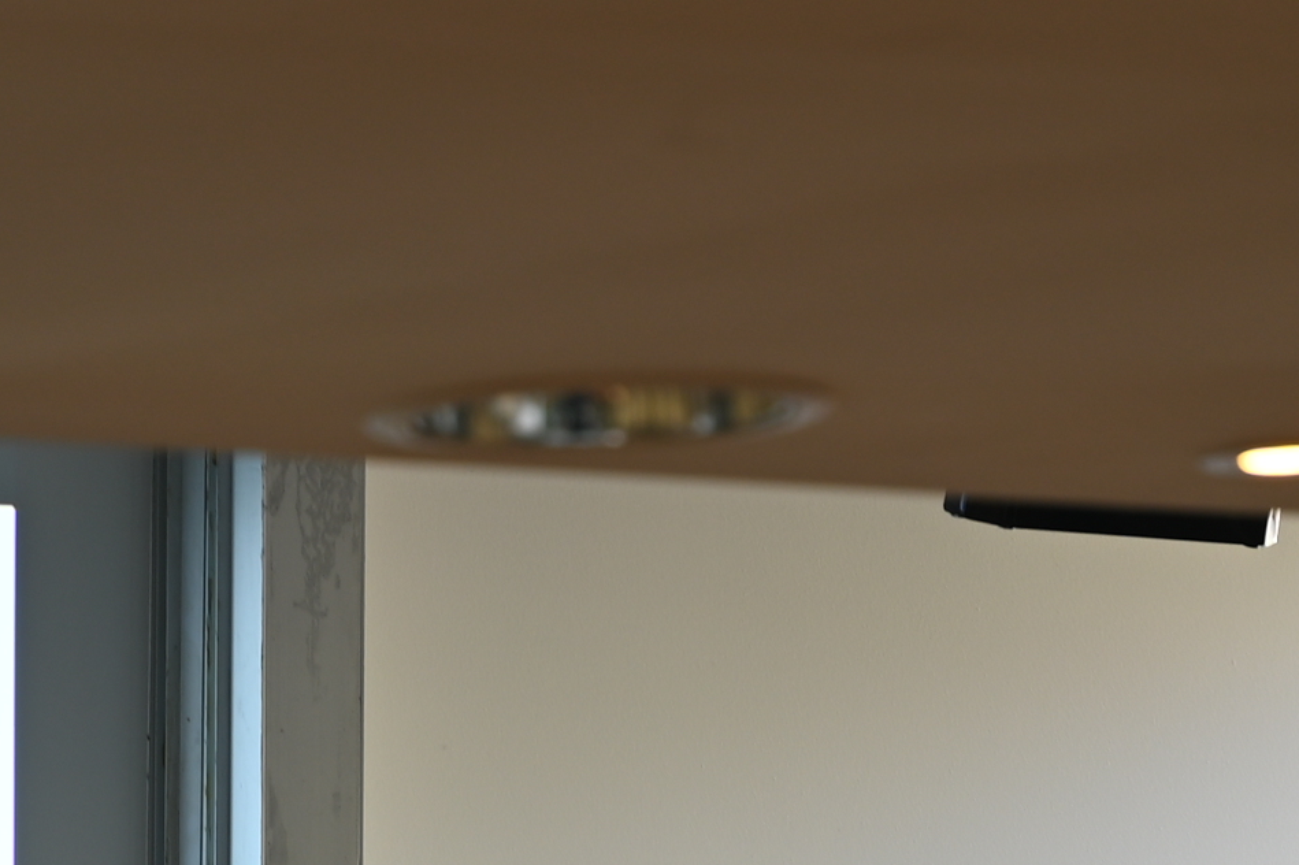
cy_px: 1989
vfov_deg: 2.7
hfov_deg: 4.1
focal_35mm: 501
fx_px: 18070
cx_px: 401
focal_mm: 105
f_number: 2.8
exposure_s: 1/13
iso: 100
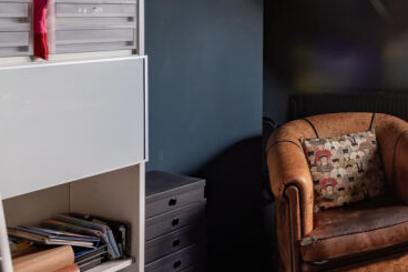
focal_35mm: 39
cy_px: 11
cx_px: 518
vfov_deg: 31.9
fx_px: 442
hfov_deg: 35.6
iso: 320
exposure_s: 1/15
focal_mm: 14
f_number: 8
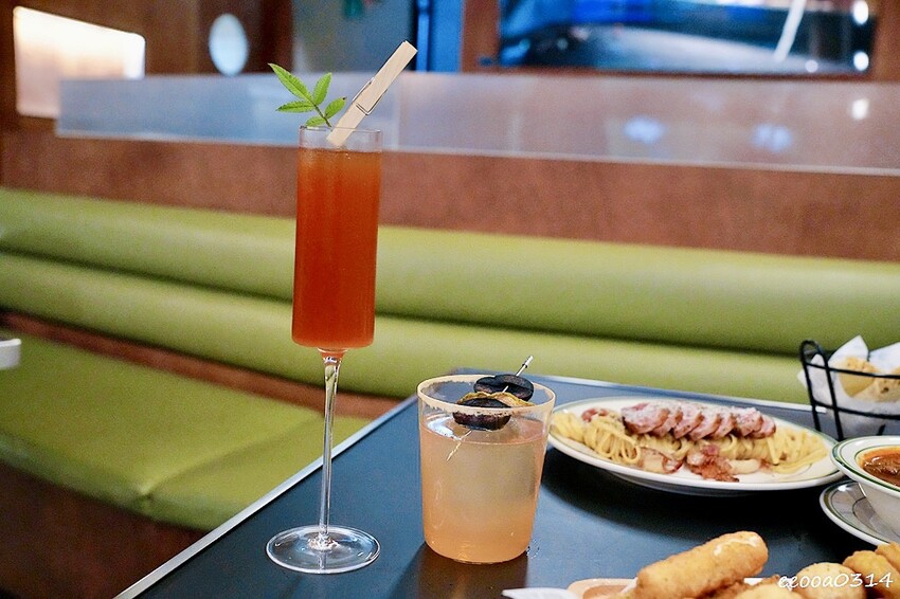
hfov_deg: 53.2
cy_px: 300
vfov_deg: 36.8
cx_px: 450
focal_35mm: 36
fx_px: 900
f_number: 5.6
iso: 6400
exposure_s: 1/60
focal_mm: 36
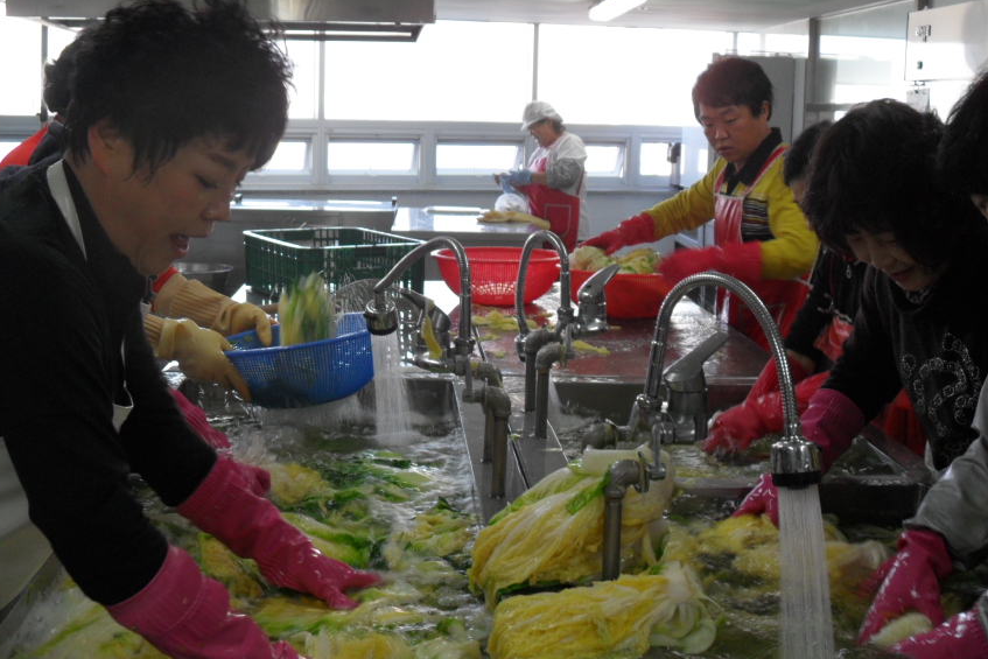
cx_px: 523
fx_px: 1208
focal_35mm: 44
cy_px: 267
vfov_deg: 30.5
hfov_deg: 44.5
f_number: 2.8
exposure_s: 1/45
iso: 100
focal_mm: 6.2
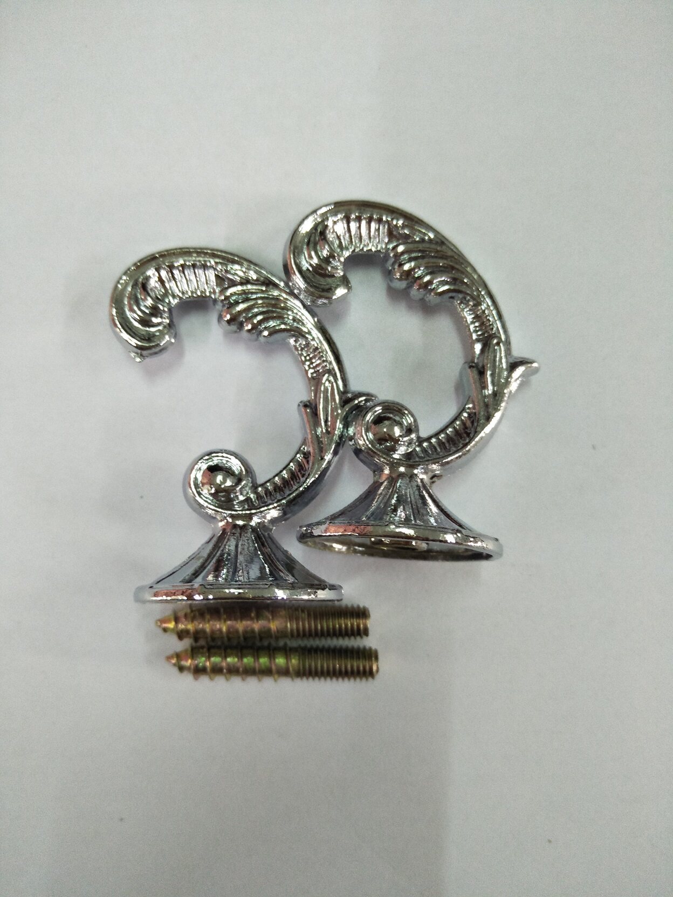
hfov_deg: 66.0
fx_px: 518
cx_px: 336
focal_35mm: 20
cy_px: 448
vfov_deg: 81.7
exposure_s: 1/33
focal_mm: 3.46
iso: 346
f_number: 2.2
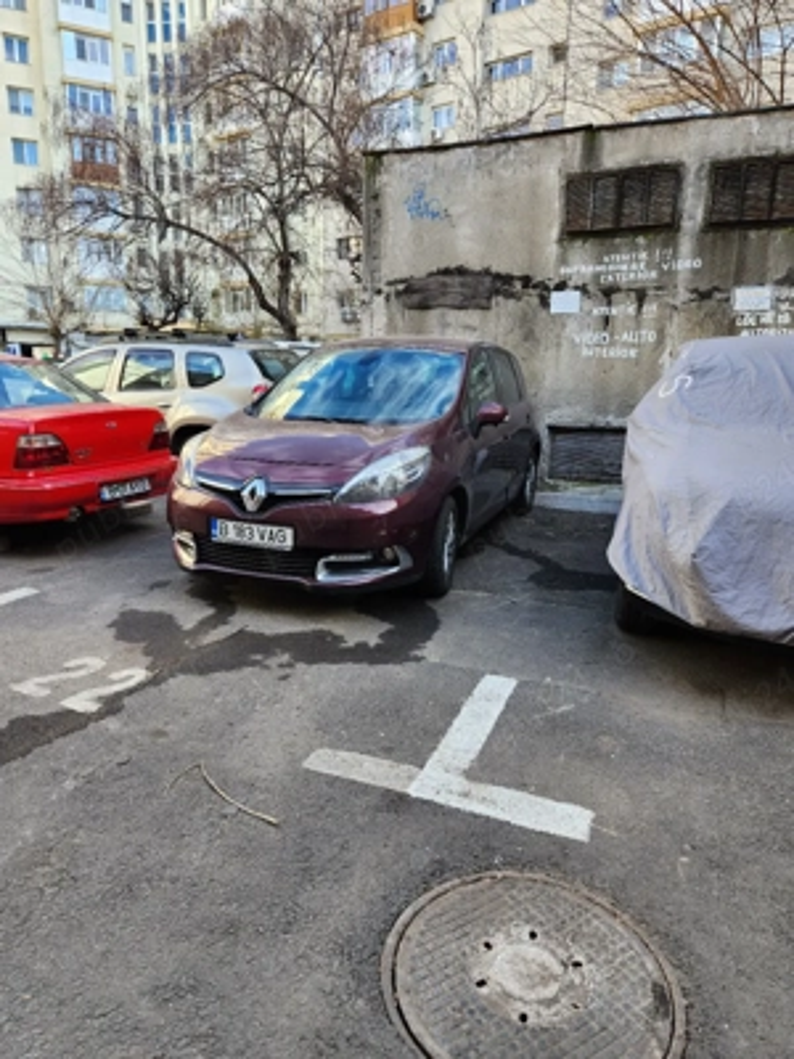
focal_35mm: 23
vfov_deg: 73.9
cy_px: 530
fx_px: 703
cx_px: 397
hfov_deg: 58.9
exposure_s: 1/100
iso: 20
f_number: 1.8
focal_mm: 5.4
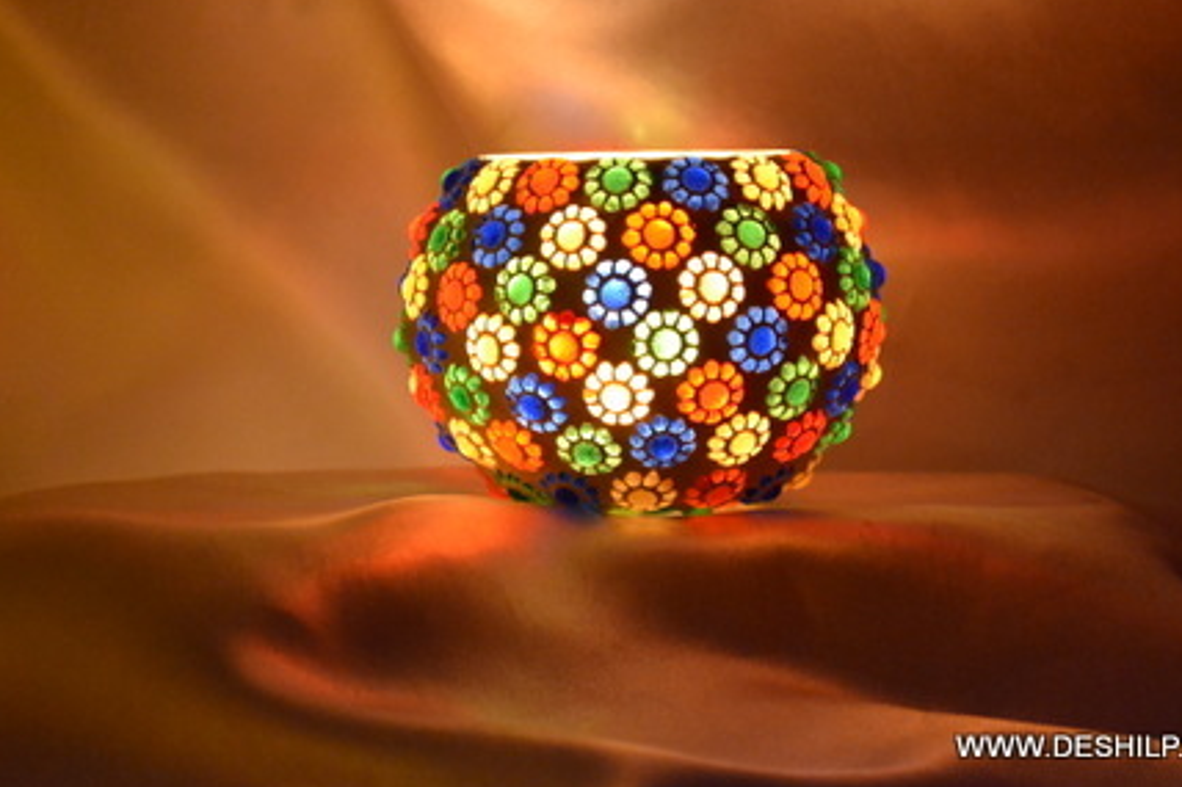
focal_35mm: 93
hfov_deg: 22.0
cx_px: 638
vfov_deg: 14.8
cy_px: 359
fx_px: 3038
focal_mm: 55
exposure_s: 1/10
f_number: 5.6
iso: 3200
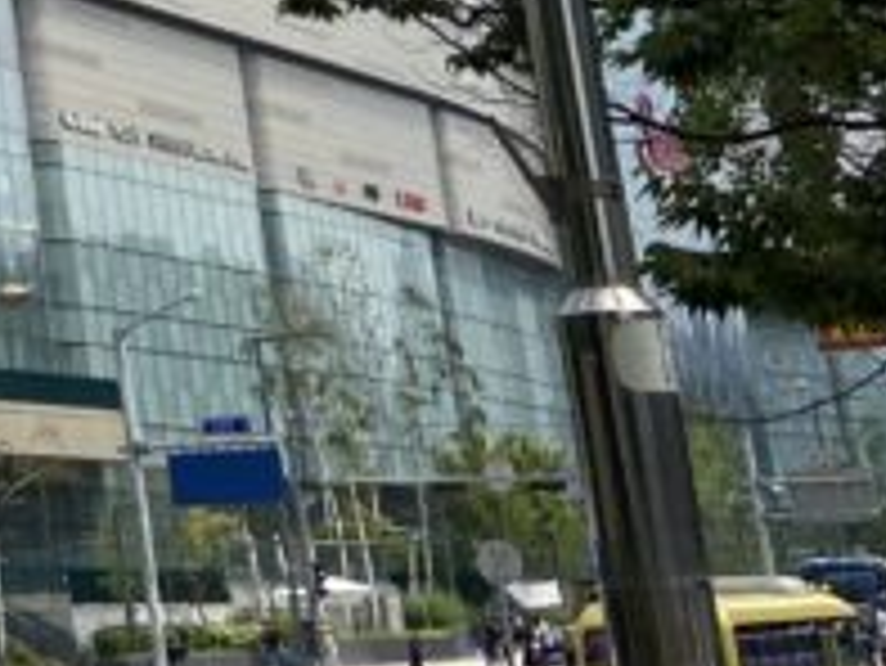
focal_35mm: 135
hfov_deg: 13.1
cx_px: -747
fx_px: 3457
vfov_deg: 10.3
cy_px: -540
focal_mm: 4.25
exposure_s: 1/4808
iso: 32
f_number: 1.8
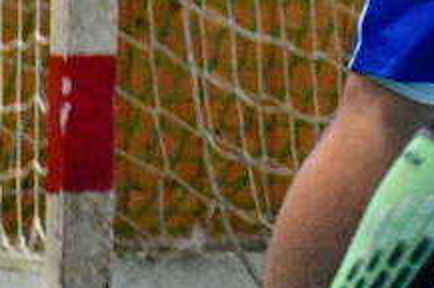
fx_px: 23341
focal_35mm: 1939
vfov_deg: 0.7
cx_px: 1398
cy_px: -273
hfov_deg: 1.1
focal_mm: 200
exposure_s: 1/400
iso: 3200
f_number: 3.5
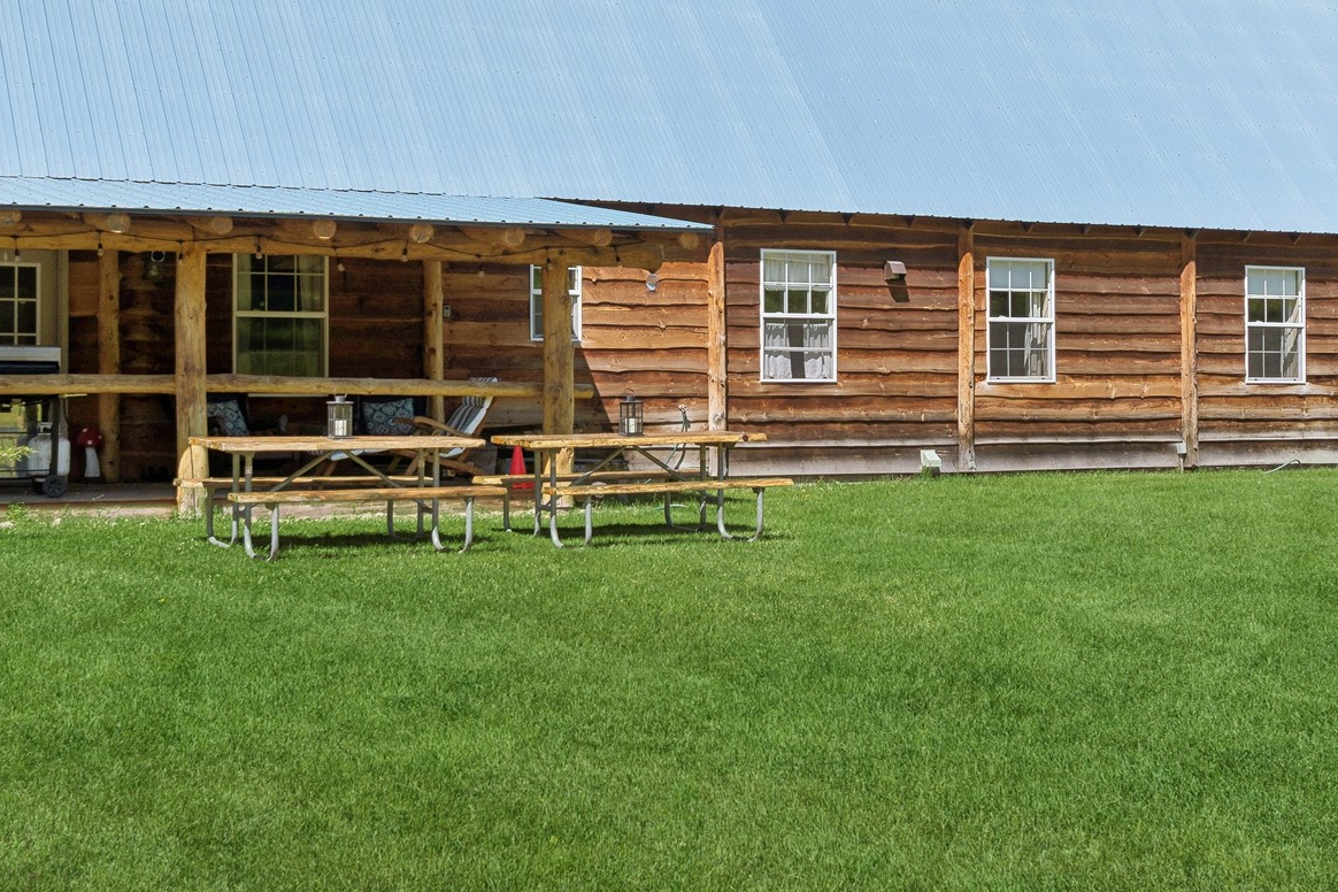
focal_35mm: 56
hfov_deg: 35.6
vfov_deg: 24.1
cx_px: 612
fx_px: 2081
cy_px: 299
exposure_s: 1/800
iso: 100
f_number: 6.3
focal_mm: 20
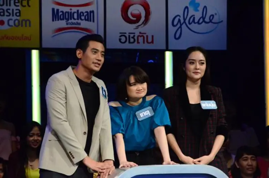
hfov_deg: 6.9
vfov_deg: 4.6
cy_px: 89
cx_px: 134
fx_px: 2236
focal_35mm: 300
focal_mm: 200
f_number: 5.6
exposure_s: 1/400
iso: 6400
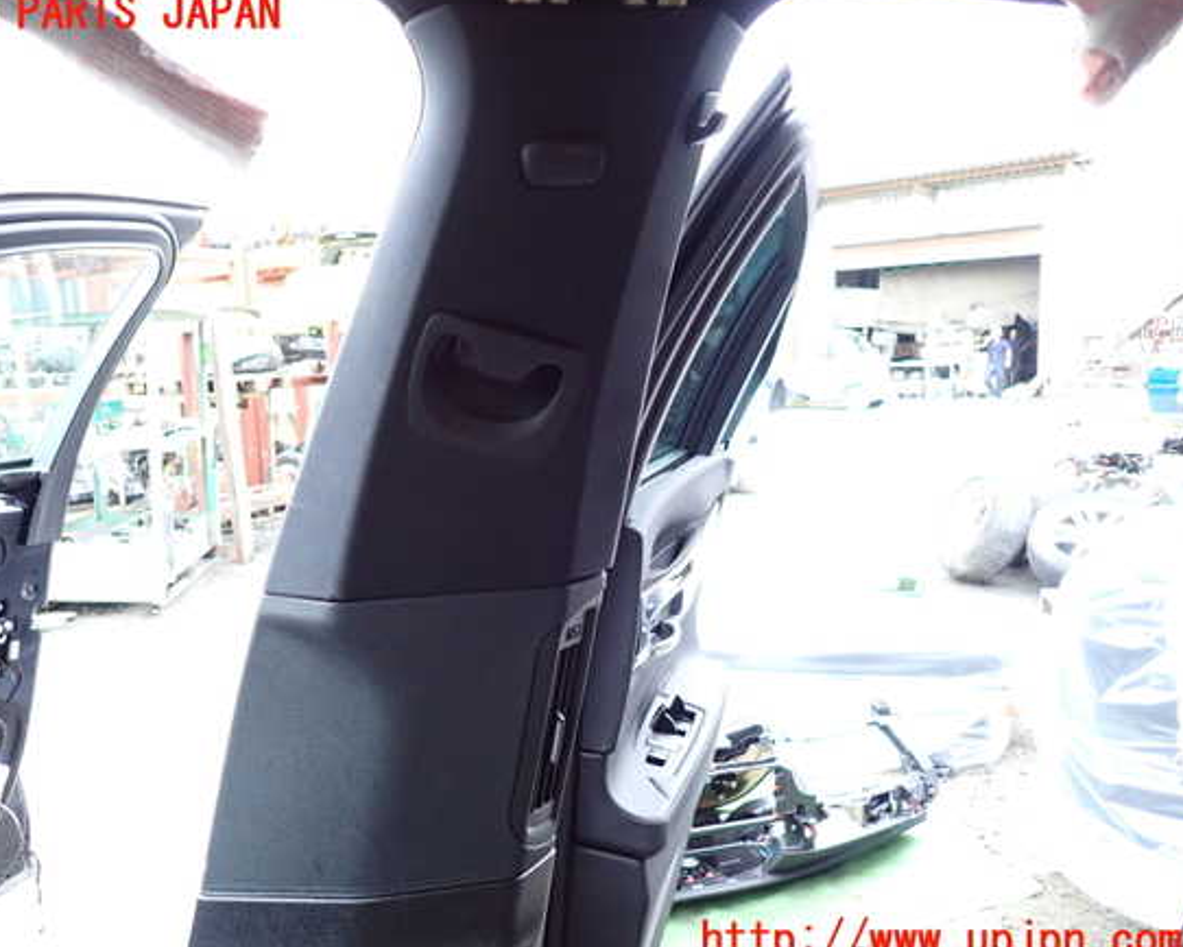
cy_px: 478
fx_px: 946
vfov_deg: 53.2
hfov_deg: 63.9
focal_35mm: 27
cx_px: 539
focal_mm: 4.5
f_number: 2
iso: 400
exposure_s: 1/30
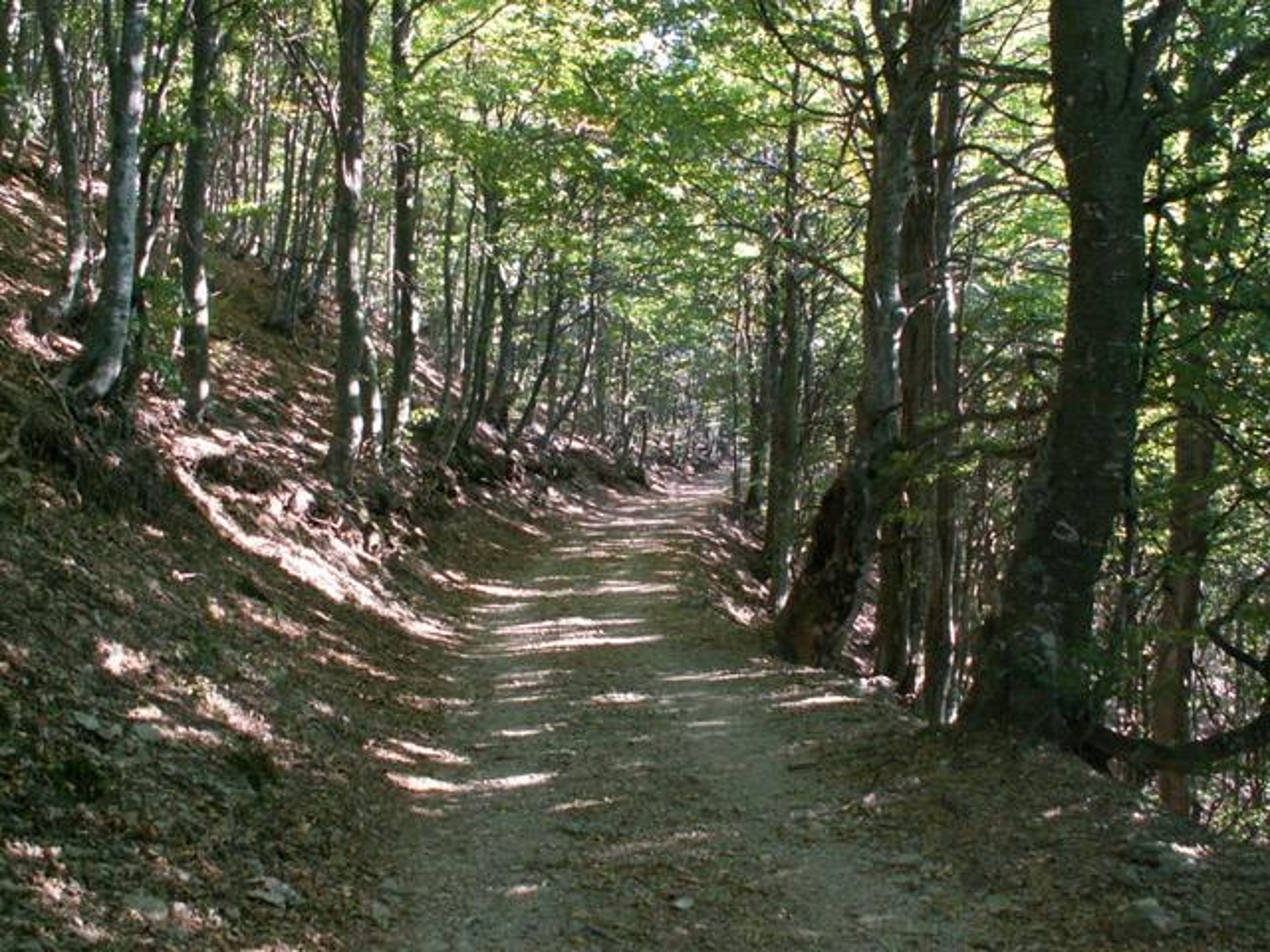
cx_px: 635
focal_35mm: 35
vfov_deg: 40.7
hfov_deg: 52.6
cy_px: 476
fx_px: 1284
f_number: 2.8
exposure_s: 1/30
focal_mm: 5.86
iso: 160
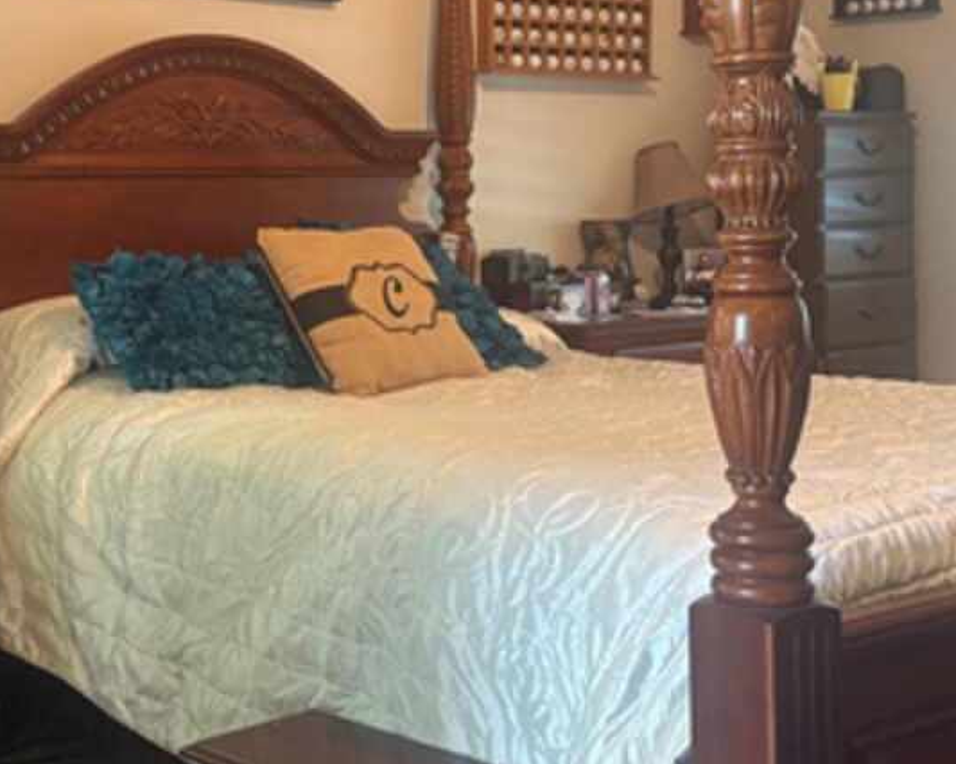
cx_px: 326
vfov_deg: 24.9
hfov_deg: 30.8
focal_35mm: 61
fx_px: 1725
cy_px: 264
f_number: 1.6
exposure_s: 1/60
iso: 400
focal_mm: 5.96
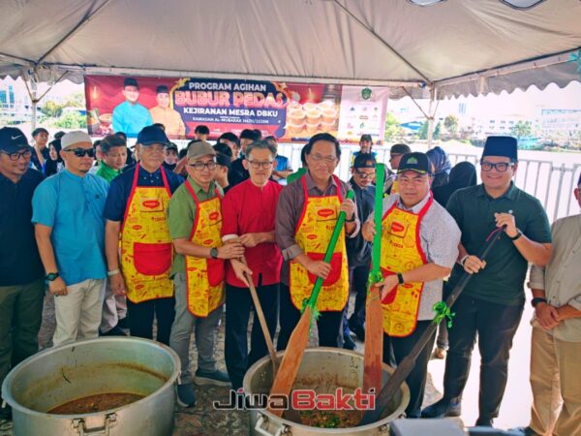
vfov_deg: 49.7
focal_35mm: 28
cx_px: 290
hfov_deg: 63.4
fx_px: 470
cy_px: 218
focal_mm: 6.83
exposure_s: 1/625
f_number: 2
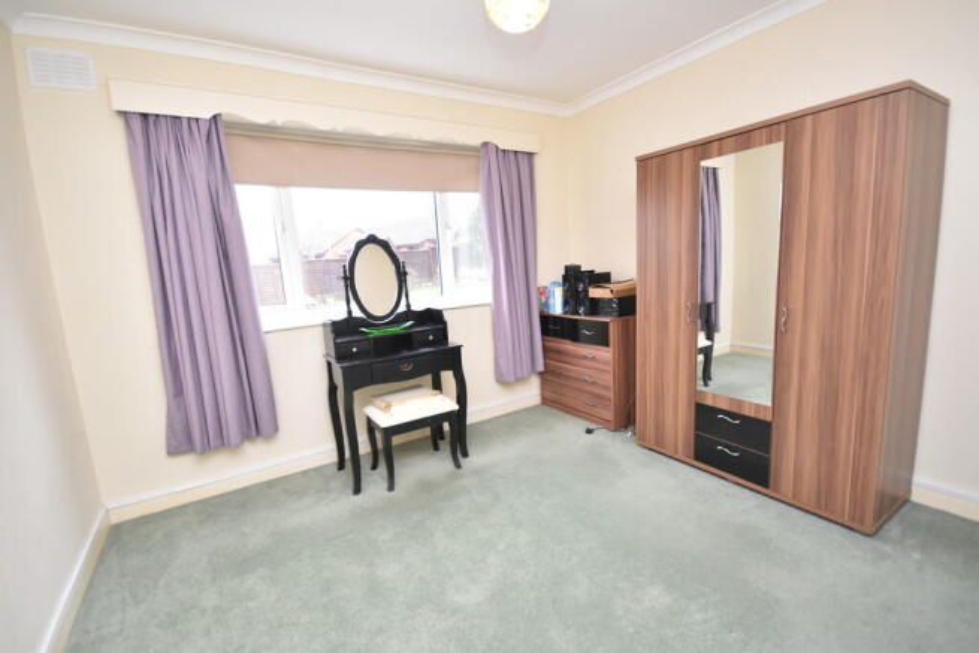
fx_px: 408
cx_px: 490
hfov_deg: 100.4
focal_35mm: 15
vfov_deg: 77.4
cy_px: 326
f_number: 4
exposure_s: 1/125
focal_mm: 10
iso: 800
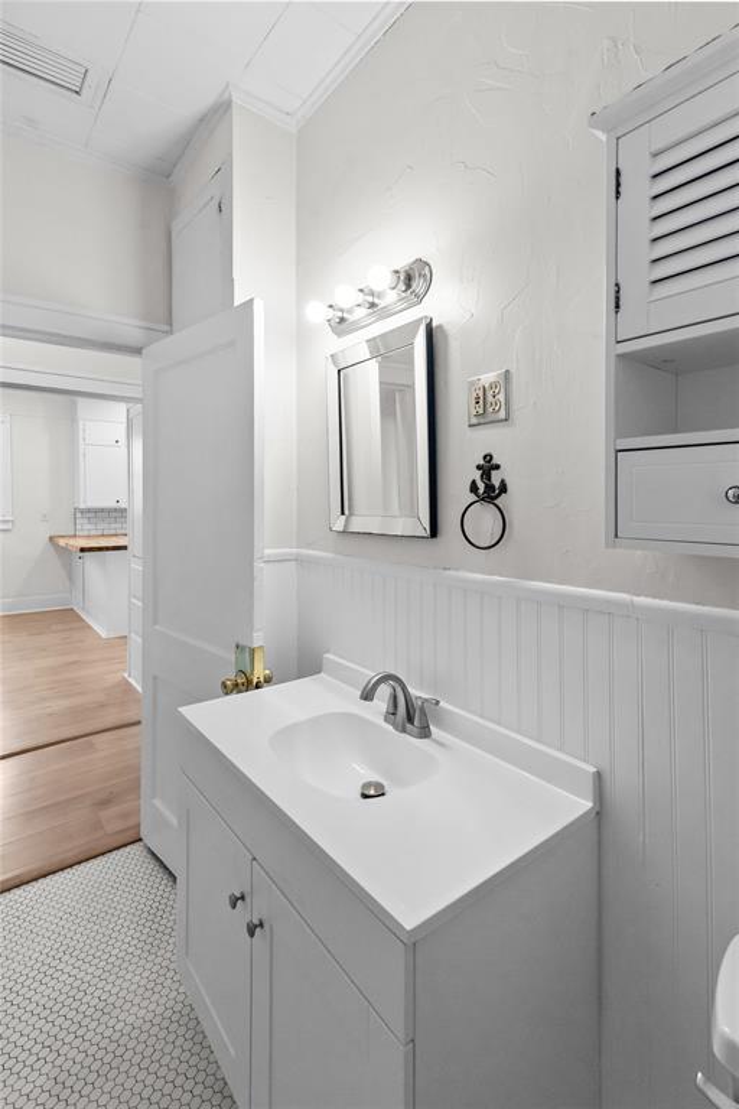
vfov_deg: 96.7
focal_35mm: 16
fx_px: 493
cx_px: 370
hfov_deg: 73.7
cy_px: 554
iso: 400
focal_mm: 16
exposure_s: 1/160
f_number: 6.3
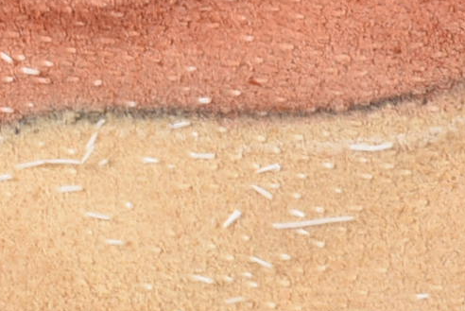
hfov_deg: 1.6
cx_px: -265
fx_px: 16496
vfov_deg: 1.1
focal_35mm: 1276
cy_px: 760
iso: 400
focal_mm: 140
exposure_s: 1/125
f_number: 20
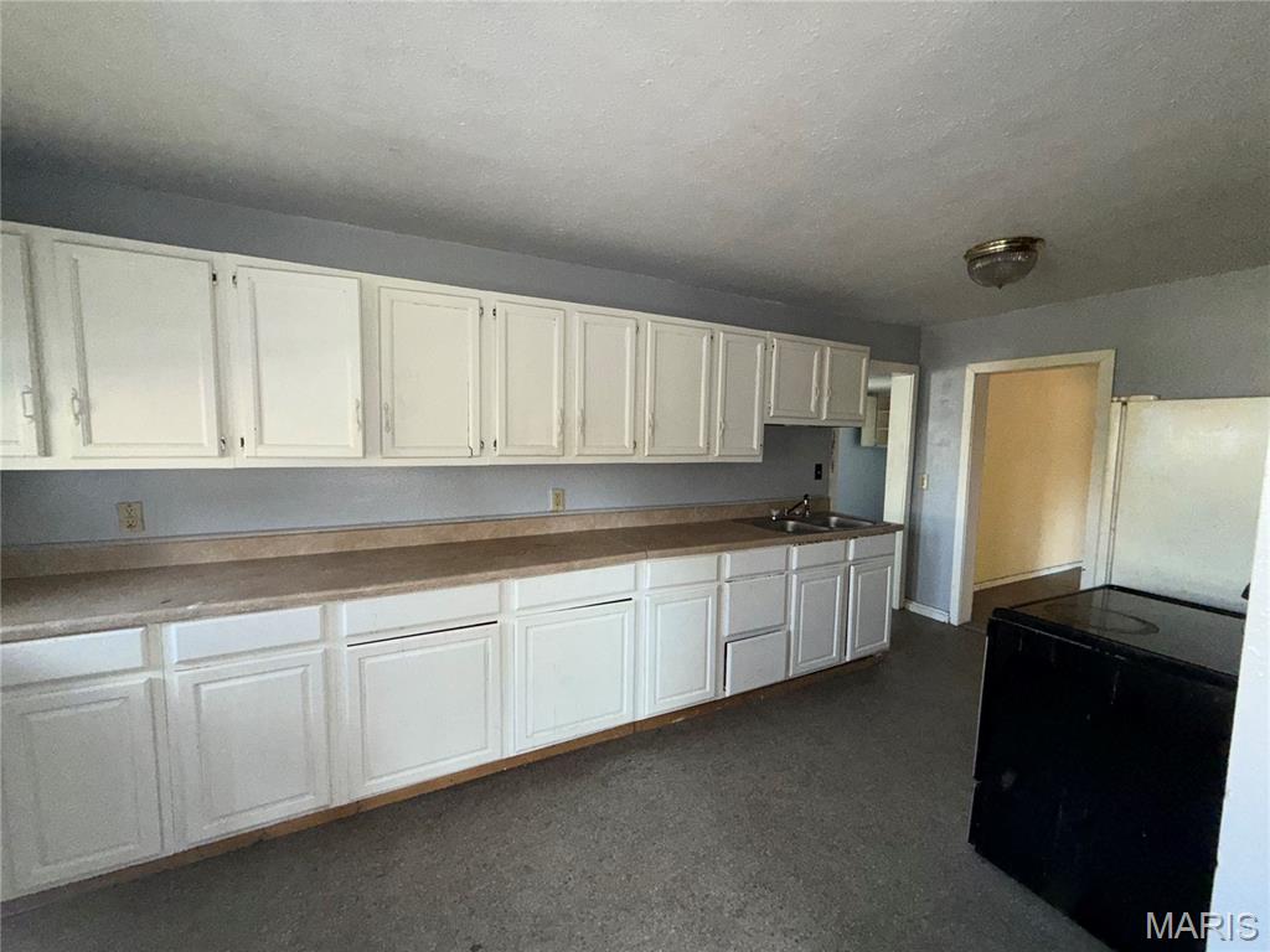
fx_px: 514
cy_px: 476
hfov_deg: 102.1
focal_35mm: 14
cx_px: 635
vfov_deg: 85.7
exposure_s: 1/60
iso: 200
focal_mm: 2.22
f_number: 2.2
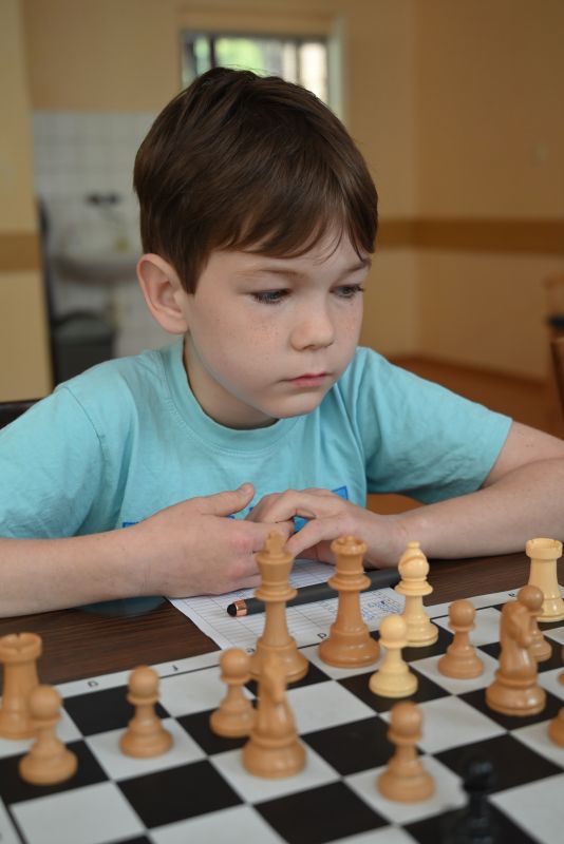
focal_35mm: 45
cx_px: 282
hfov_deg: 29.9
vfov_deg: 43.6
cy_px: 422
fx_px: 1057
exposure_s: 1/125
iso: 720
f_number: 4
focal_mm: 45
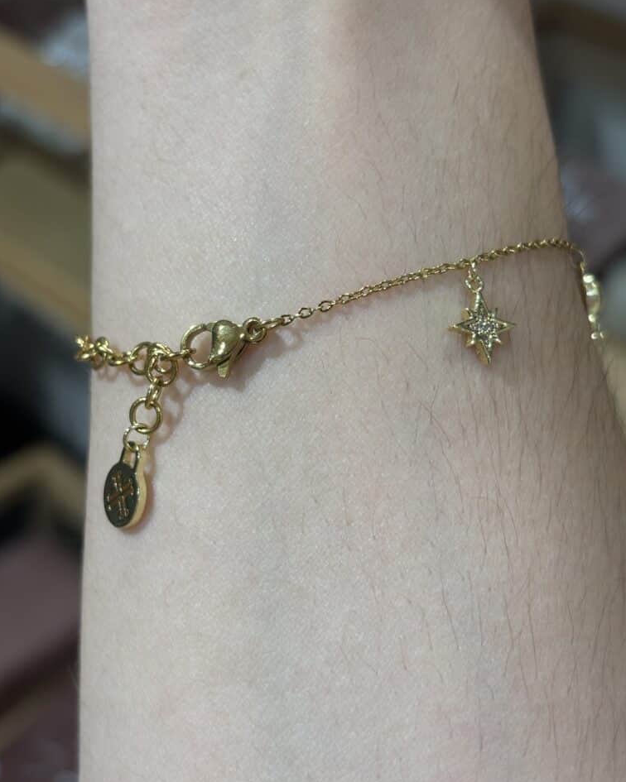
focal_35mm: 55
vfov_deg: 34.2
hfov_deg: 27.6
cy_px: 394
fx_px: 1274
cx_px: 315
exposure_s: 1/100
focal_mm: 5.96
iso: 40
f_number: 1.6
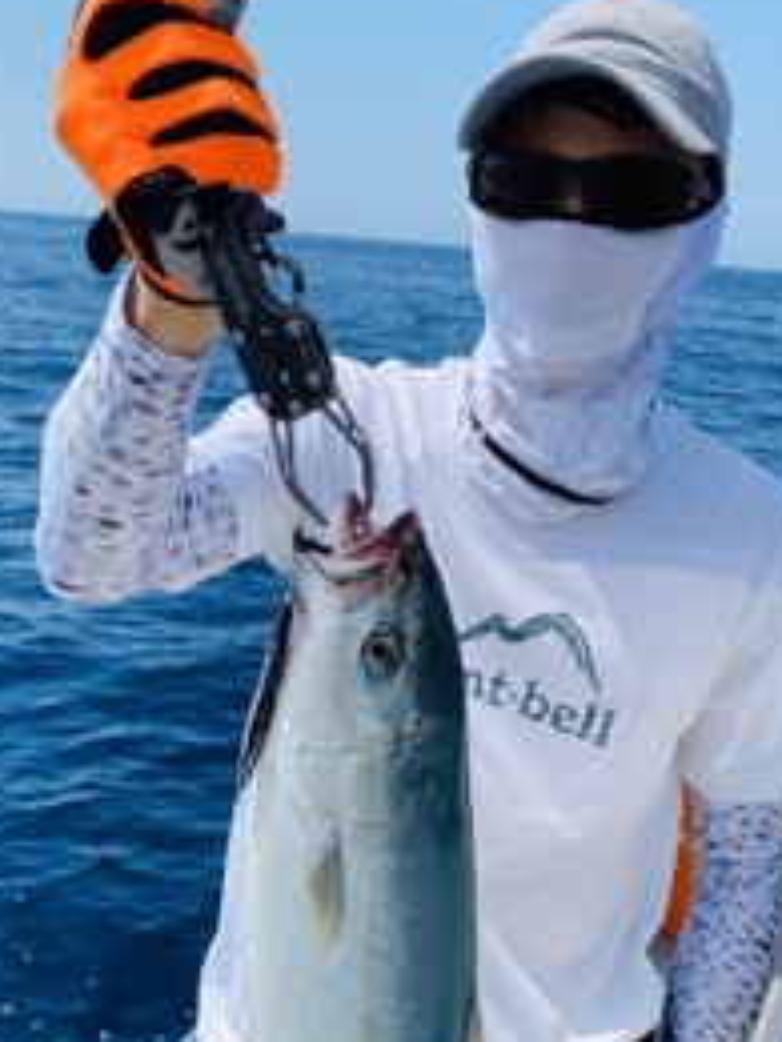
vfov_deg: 46.4
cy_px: 645
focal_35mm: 40
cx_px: 317
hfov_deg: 35.8
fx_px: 1205
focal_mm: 4.25
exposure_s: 1/2817
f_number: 1.8
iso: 32
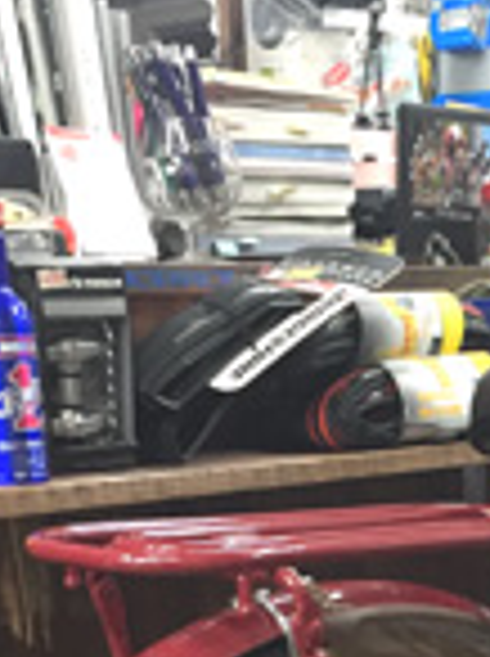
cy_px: 790
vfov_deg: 20.2
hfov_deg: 15.6
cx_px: 573
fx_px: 1723
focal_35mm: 91
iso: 100
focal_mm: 4.15
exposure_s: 1/30
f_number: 2.2
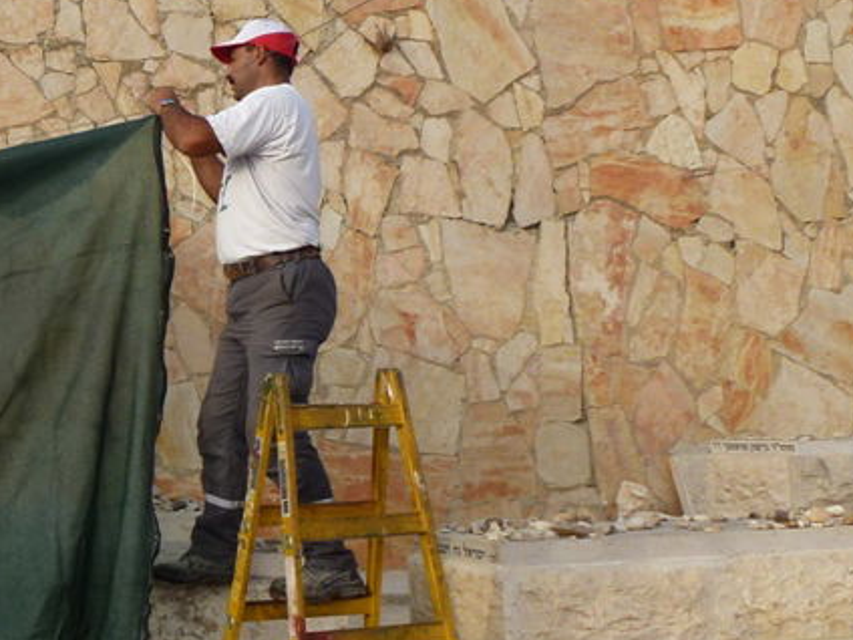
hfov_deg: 29.9
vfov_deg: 25.2
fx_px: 1429
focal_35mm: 58
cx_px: -84
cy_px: 276
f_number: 4
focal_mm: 4.3
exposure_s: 1/320
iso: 100
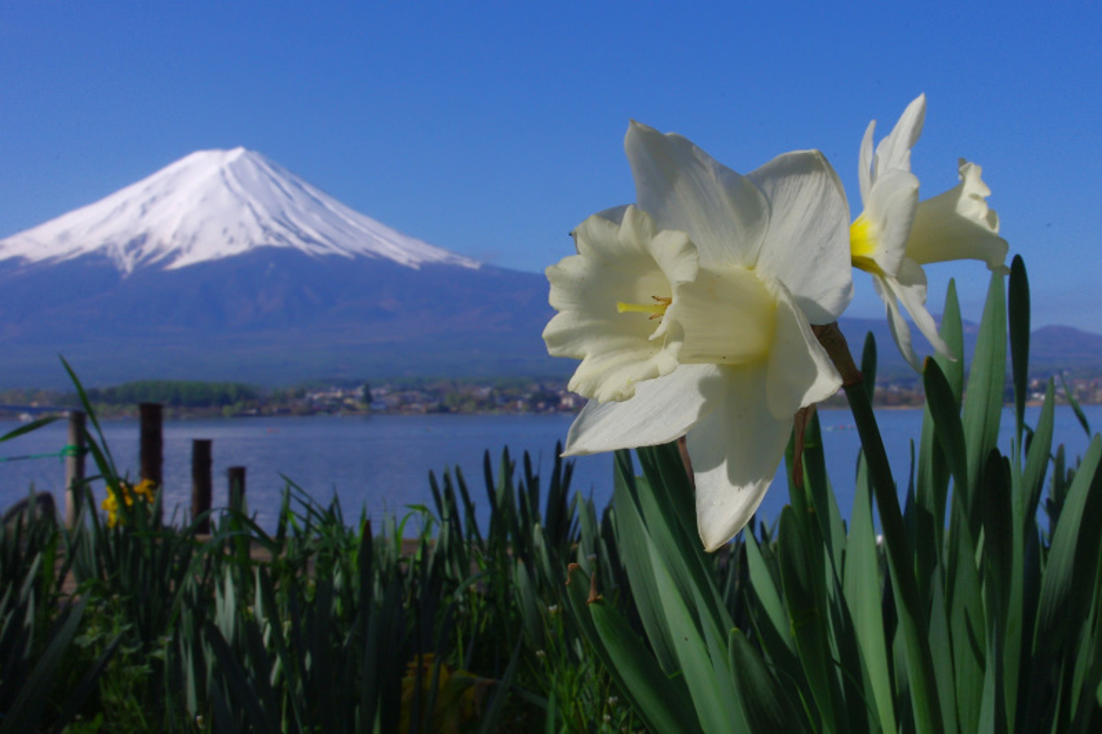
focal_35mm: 46
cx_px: 551
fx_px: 1408
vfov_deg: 29.2
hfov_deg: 42.8
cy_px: 367
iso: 160
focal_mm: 30.63
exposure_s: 1/60
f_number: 25
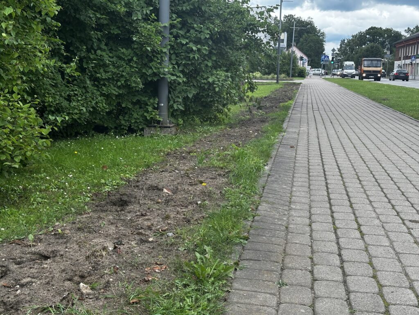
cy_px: 158
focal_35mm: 48
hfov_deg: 39.7
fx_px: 581
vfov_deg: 30.3
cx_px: 210
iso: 64
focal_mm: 6.86
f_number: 1.78
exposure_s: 1/303
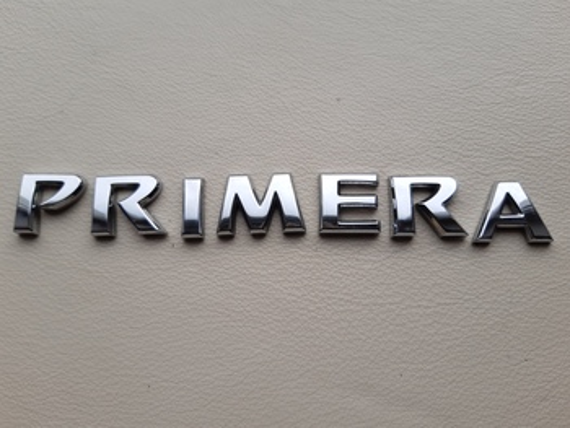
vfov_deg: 53.1
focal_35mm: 26
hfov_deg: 67.3
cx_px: 285
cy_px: 214
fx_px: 428
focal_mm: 3.92
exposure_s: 1/494
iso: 40
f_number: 1.7
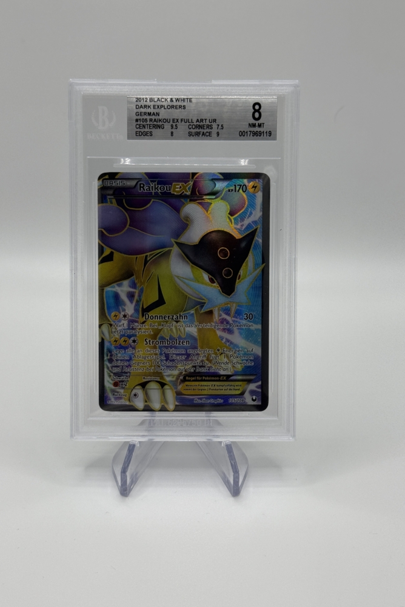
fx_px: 861
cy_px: 308
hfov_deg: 26.5
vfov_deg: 38.9
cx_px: 192
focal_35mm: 51
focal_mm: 6.76
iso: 64
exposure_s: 1/371
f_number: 1.78
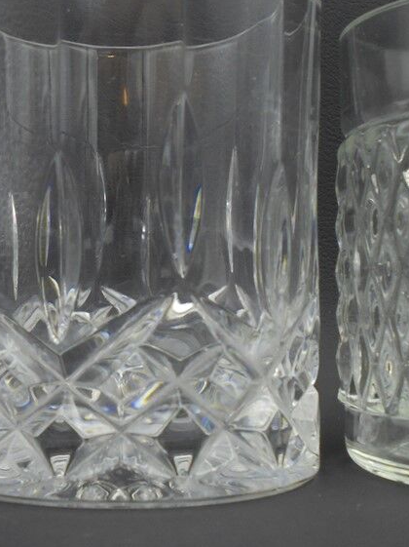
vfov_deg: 31.7
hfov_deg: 23.9
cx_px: 133
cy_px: 248
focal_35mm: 61
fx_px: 962
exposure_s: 1/30
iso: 100
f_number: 4.2
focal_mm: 6.9
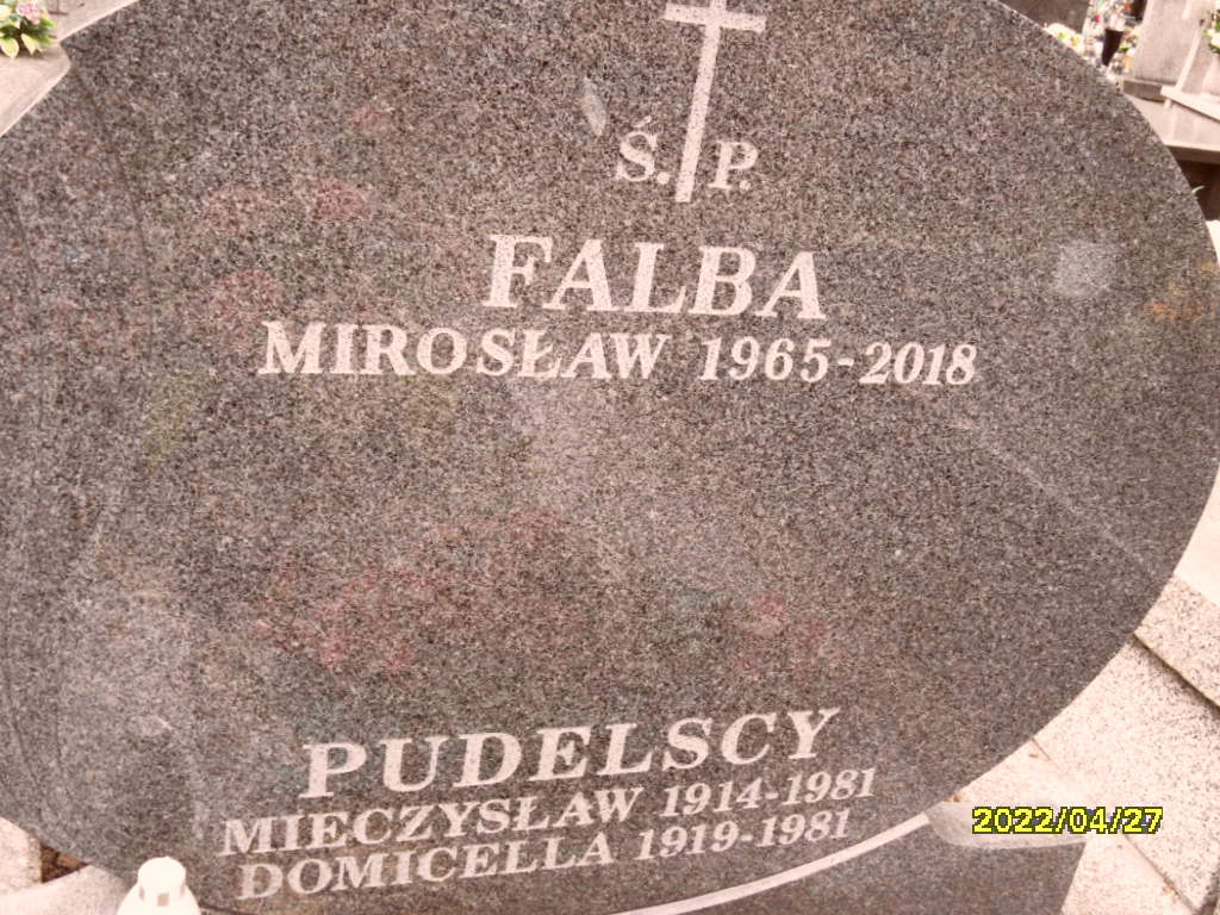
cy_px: 458
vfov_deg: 36.0
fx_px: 1410
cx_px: 610
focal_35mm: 40
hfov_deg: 46.8
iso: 100
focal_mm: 6.5
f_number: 3.6
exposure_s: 1/90
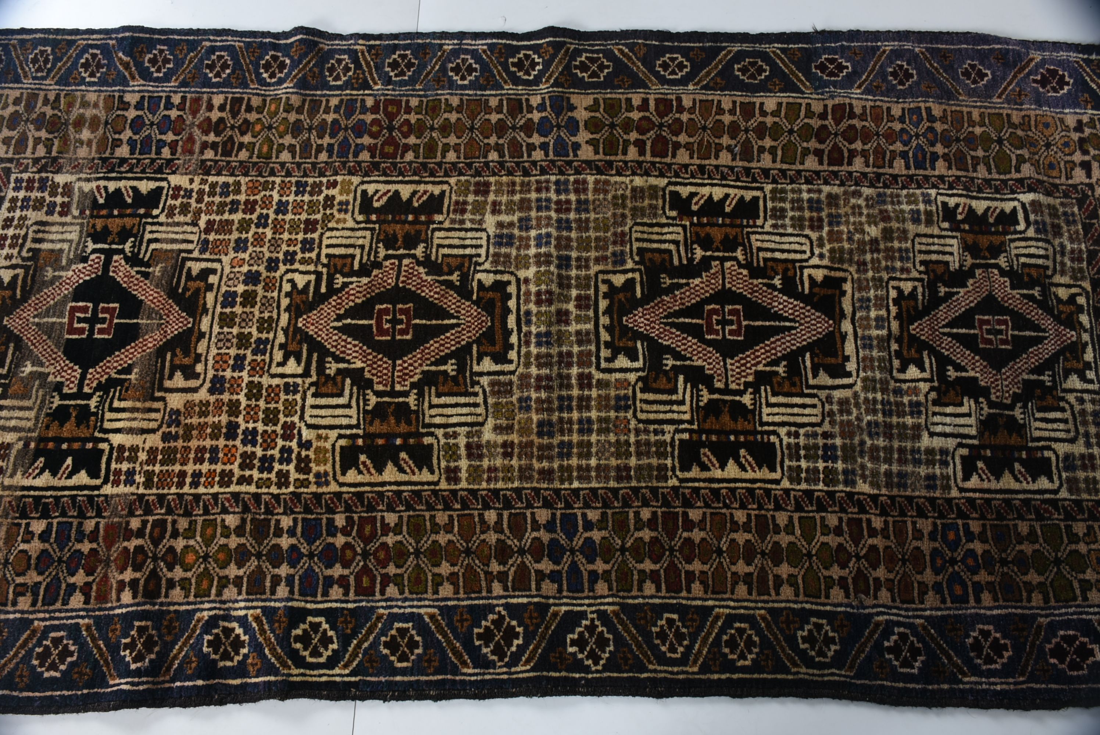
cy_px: 368
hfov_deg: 57.2
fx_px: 1009
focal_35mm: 33
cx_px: 550
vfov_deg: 40.0
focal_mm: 22
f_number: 7.1
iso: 100
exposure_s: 1/60
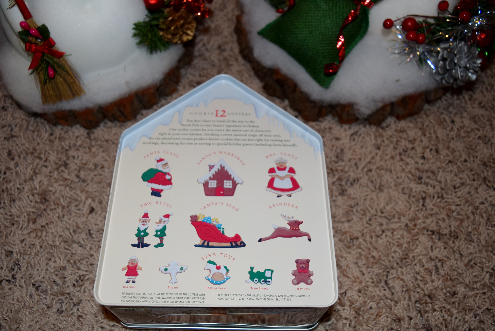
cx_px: 248
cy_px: 166
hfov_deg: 57.2
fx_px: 454
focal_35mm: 33
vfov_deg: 40.0
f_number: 5
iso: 200
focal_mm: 22
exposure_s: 1/100
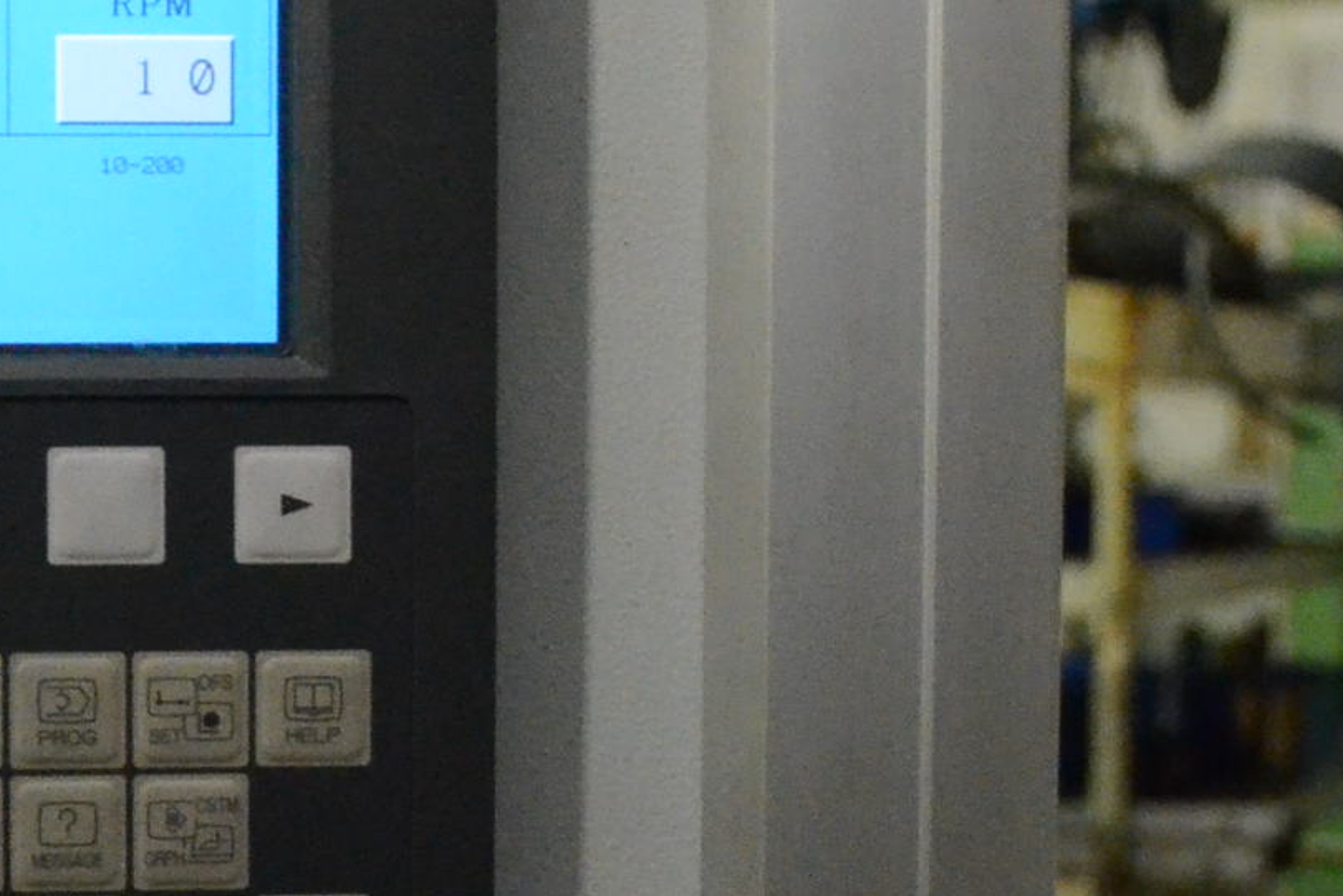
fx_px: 3731
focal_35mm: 100
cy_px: 636
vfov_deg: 13.7
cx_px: 68
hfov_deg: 19.9
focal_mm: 22
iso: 6400
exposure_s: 1/640
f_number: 3.8
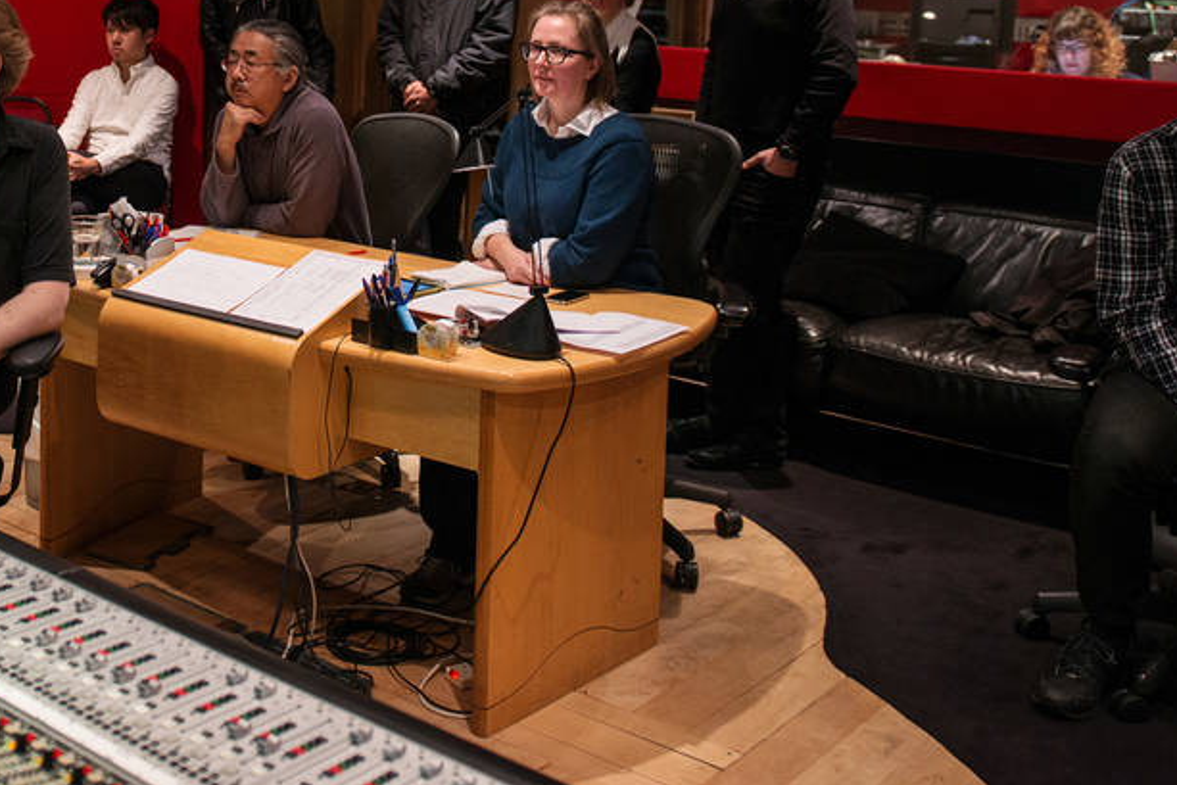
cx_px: 267
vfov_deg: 27.4
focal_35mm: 47
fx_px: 1537
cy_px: 51
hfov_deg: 40.5
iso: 1250
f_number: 2.8
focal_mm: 24
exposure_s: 1/60
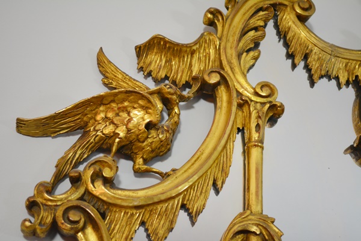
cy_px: 120
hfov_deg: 28.1
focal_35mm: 72
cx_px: 180
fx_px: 722
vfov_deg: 18.9
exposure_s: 1/30
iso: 900
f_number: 5.3
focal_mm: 48
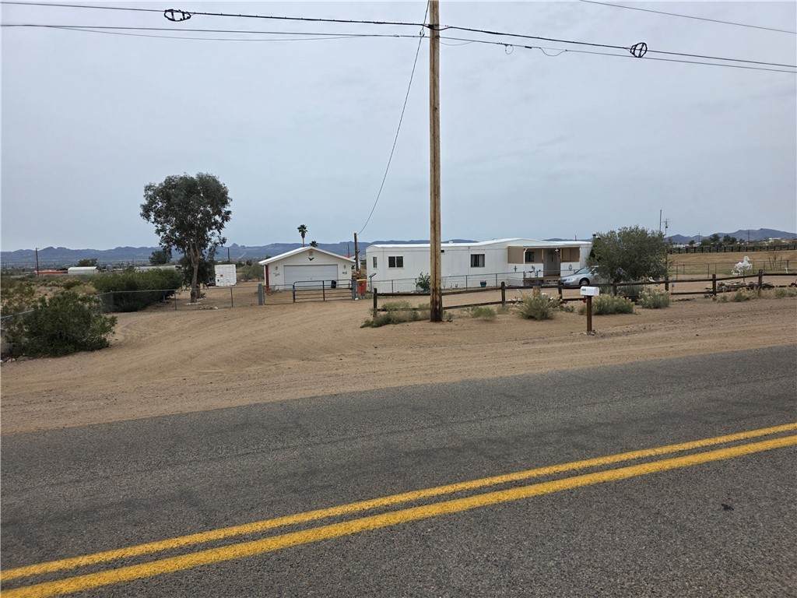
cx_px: 398
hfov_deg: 73.9
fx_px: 530
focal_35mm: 23
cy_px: 299
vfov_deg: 58.9
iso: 40
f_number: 1.7
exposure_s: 1/359
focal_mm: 6.3
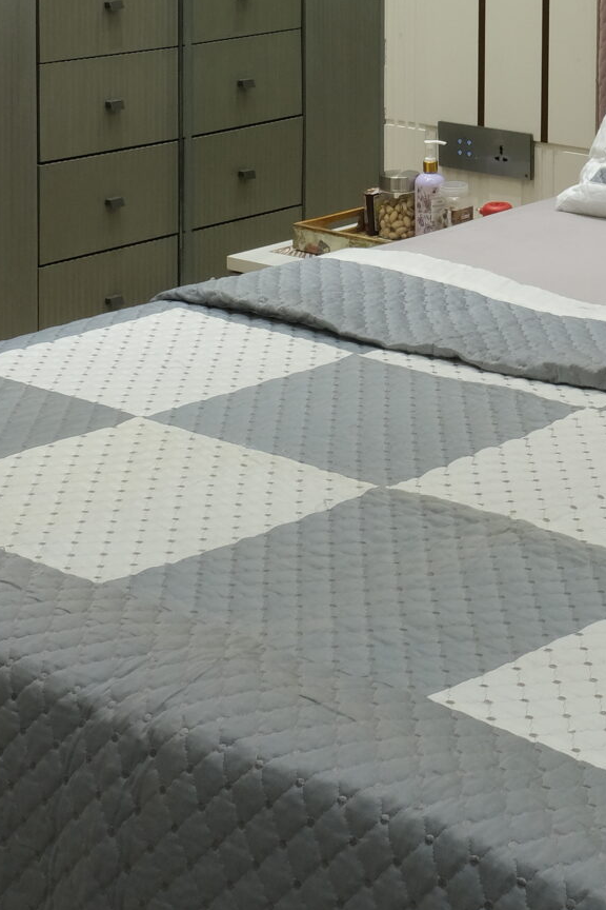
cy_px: -140
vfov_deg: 23.5
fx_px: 2020
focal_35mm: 80
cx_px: 632
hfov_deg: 16.6
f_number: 14
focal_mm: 18
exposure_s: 1/10
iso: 640
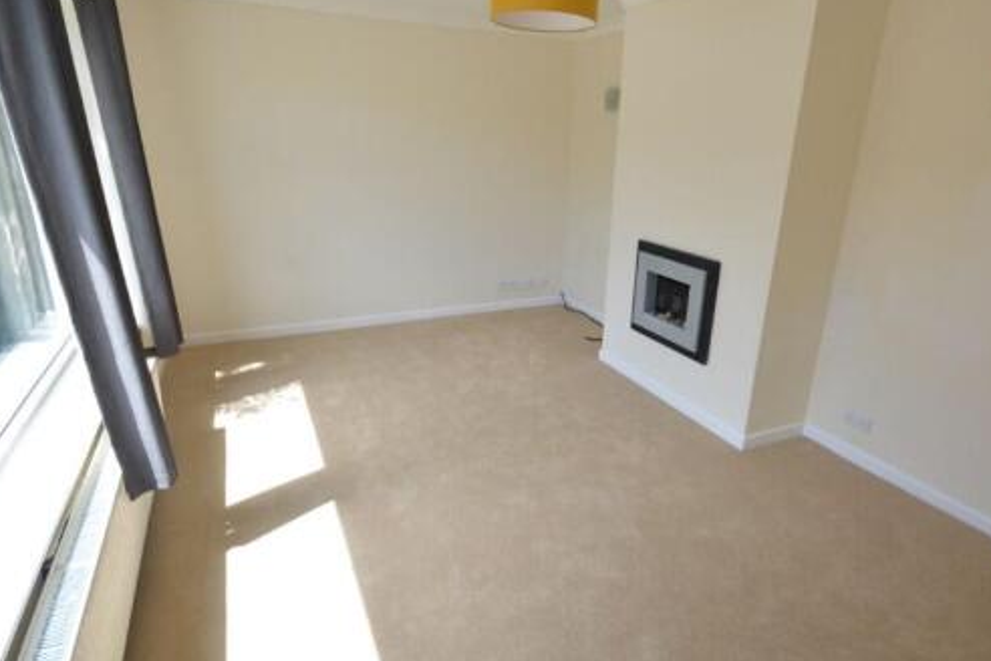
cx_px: 546
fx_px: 551
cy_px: 334
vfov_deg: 61.9
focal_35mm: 20
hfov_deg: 83.7
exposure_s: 1/200
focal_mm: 10
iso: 400
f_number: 8
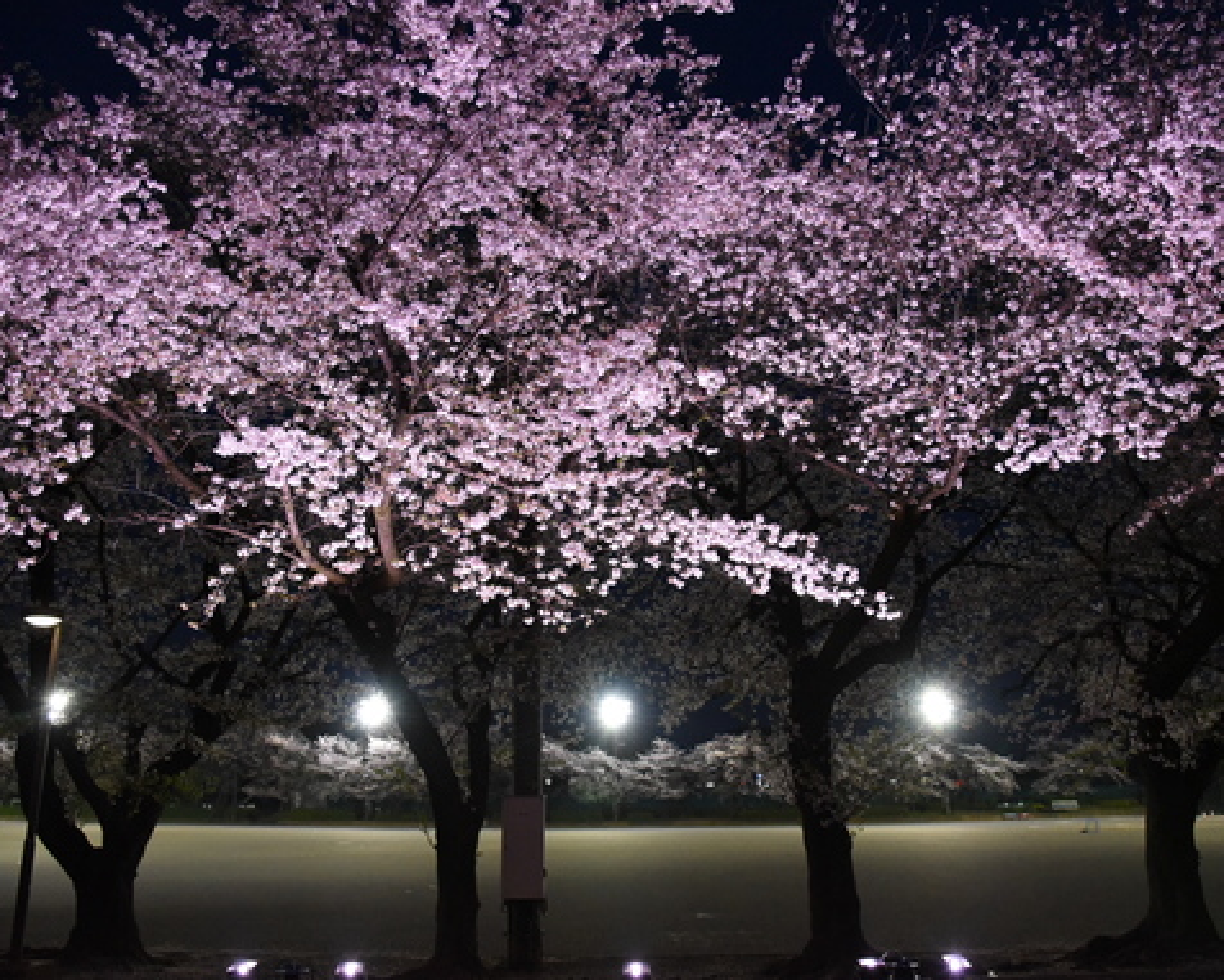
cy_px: 500
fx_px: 1015
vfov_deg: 51.5
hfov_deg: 62.2
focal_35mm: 28
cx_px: 627
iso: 8000
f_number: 4.5
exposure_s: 1/320
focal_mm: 24
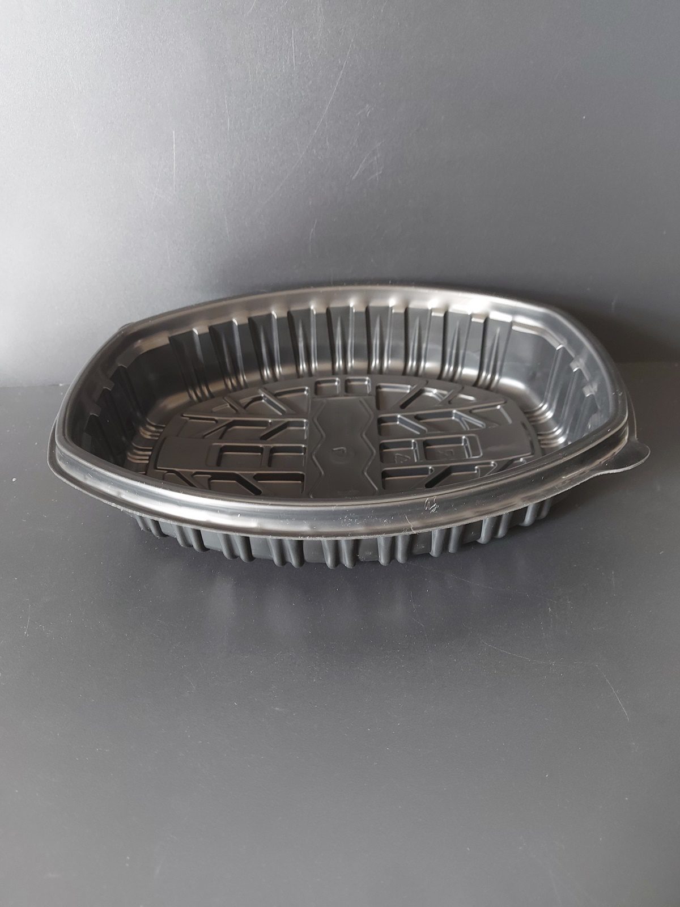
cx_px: 340
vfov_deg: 71.6
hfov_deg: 56.8
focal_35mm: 24
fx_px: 629
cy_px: 454
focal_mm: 5.23
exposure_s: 1/20
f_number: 1.8
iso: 500
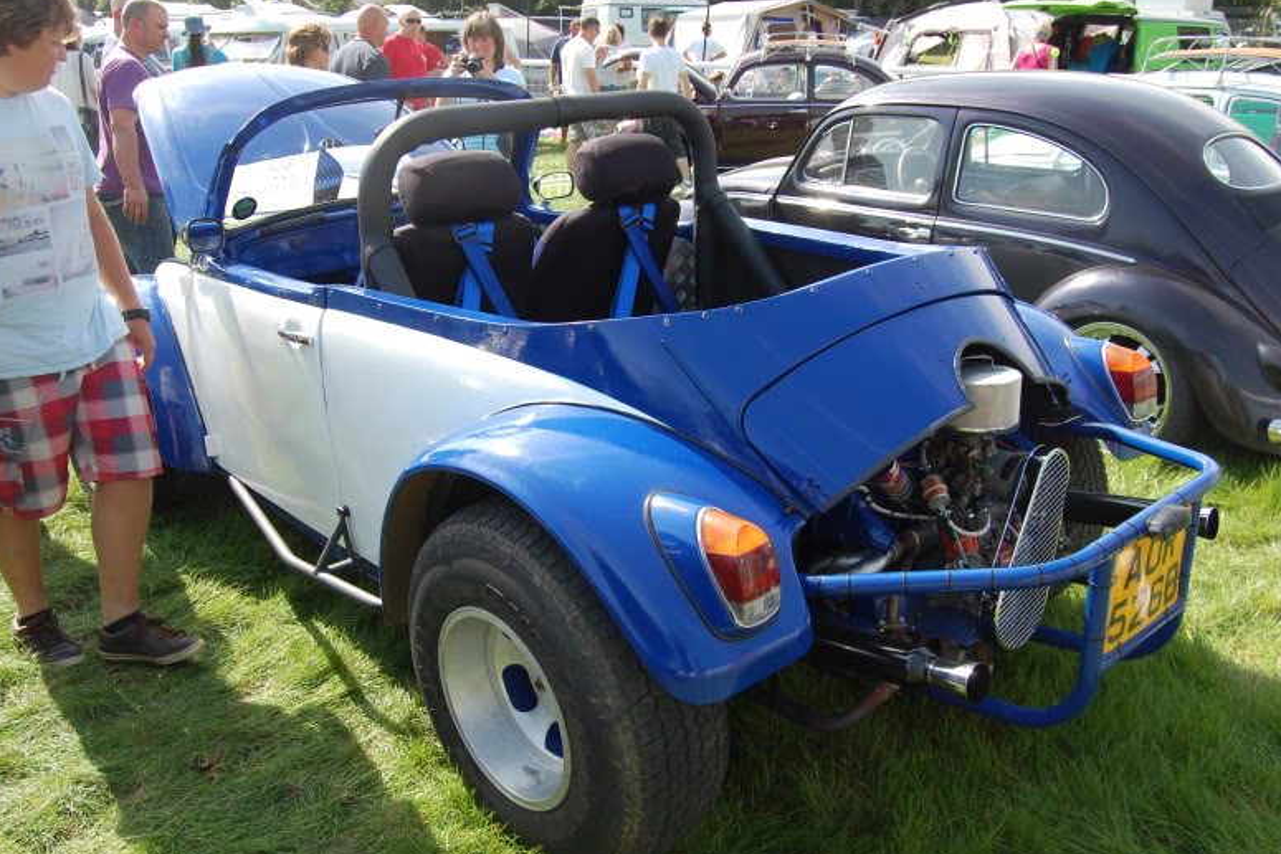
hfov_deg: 55.8
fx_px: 1210
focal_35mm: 34
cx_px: 647
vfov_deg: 38.9
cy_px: 430
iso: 200
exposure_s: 1/200
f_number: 7.1
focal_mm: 22
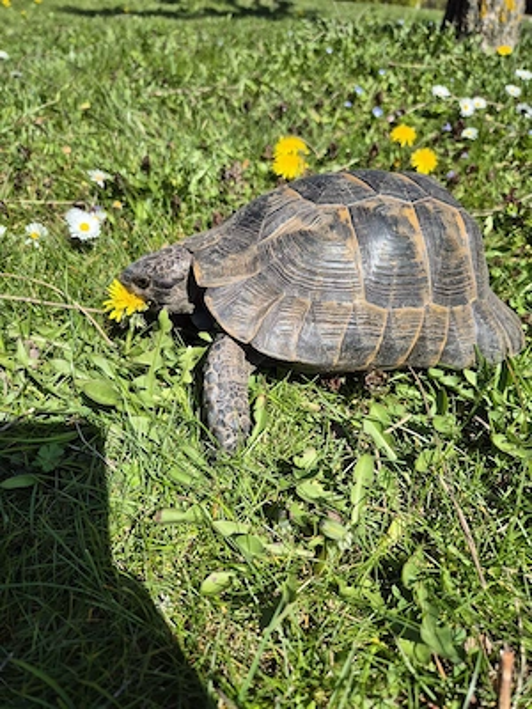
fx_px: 471
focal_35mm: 23
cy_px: 354
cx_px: 266
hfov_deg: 58.9
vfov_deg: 73.9
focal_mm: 5.4
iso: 25
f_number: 1.8
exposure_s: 1/2000
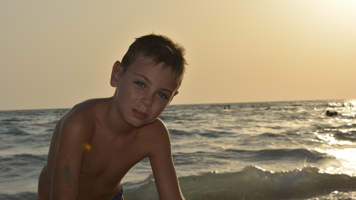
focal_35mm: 87
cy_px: 83
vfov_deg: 14.0
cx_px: 178
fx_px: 817
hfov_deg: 24.6
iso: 100
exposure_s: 1/200
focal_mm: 55
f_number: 16
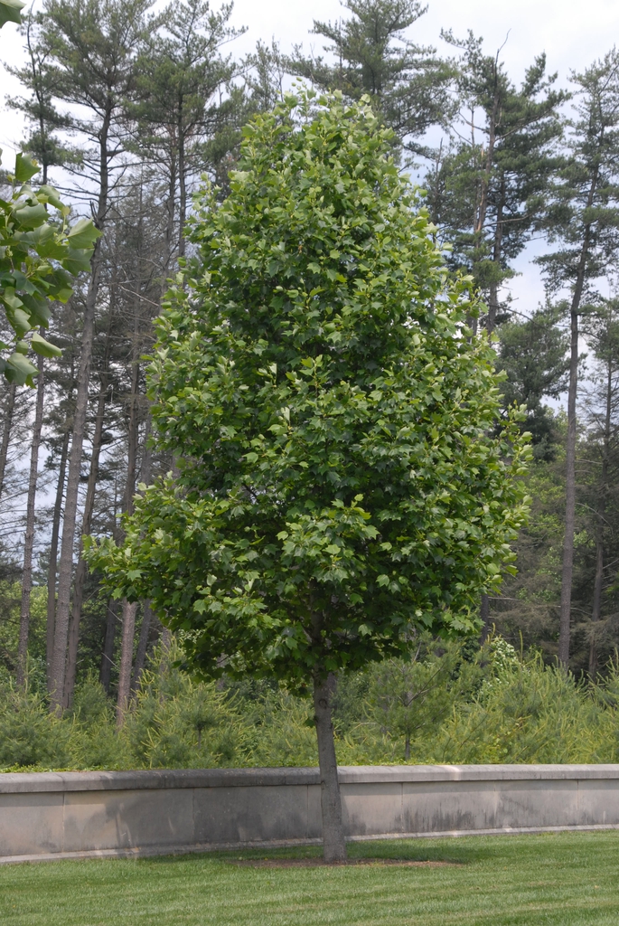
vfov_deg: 22.6
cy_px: 463
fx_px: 2316
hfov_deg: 15.2
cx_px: 310
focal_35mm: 90
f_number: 10
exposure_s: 1/350
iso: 400
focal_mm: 60
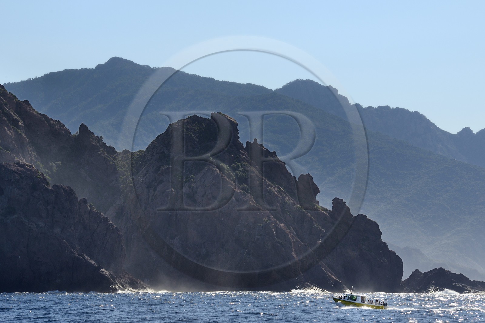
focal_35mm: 175
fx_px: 2357
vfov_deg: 7.8
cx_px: 242
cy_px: 162
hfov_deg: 11.7
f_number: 16
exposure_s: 1/640
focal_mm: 175
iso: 400
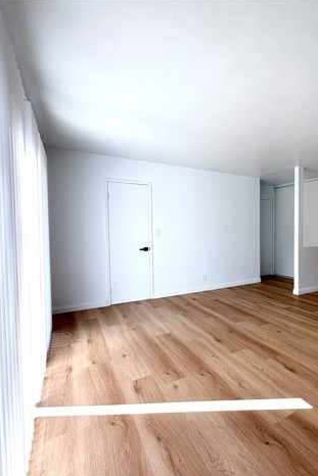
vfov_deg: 84.0
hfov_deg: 55.9
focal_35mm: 20
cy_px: 241
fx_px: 265
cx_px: 269
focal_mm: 2.22
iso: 40
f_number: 2.2
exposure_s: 1/241
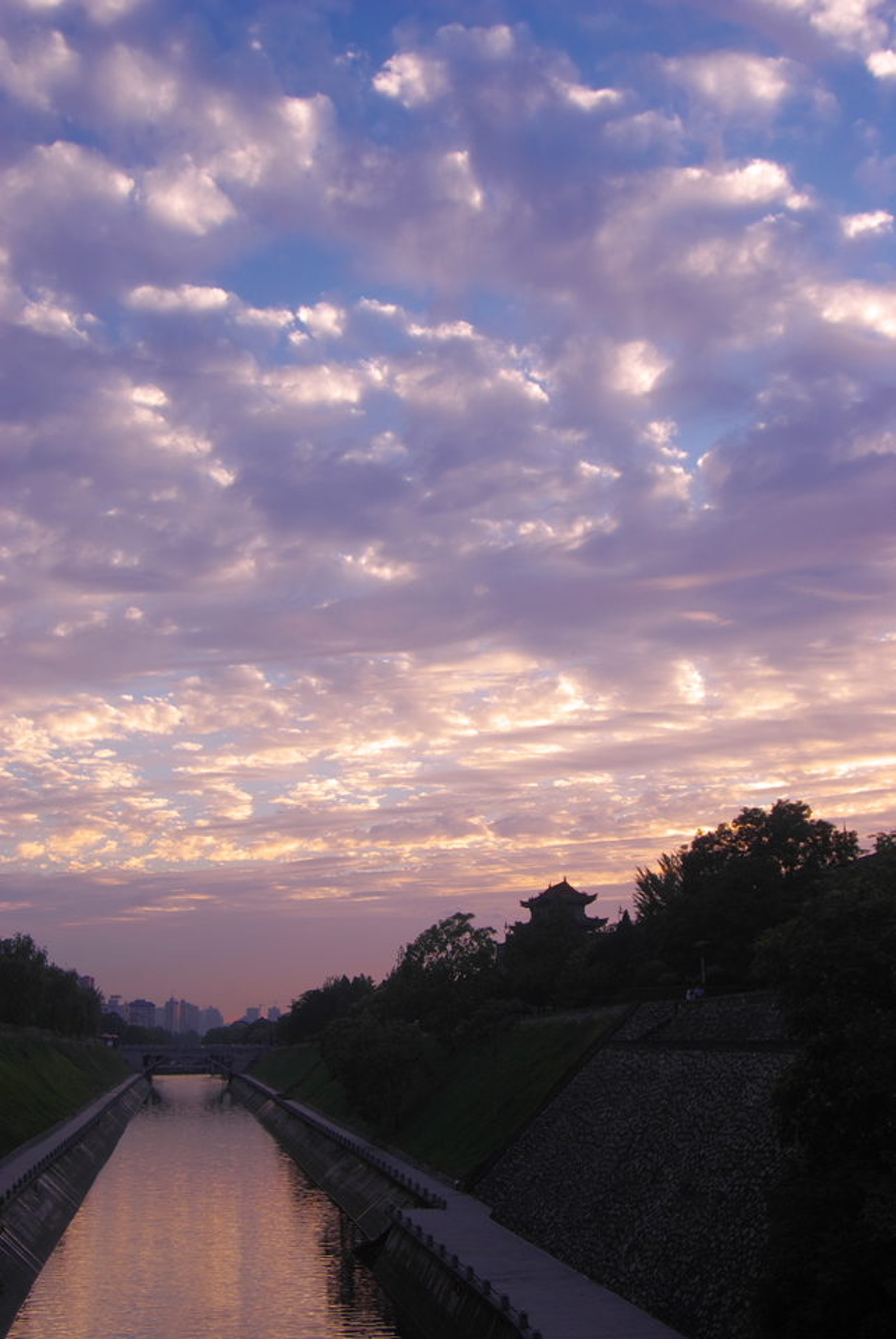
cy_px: 670
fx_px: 1453
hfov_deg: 34.3
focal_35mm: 39
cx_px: 448
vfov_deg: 49.5
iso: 100
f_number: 9
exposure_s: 1/20
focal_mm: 26
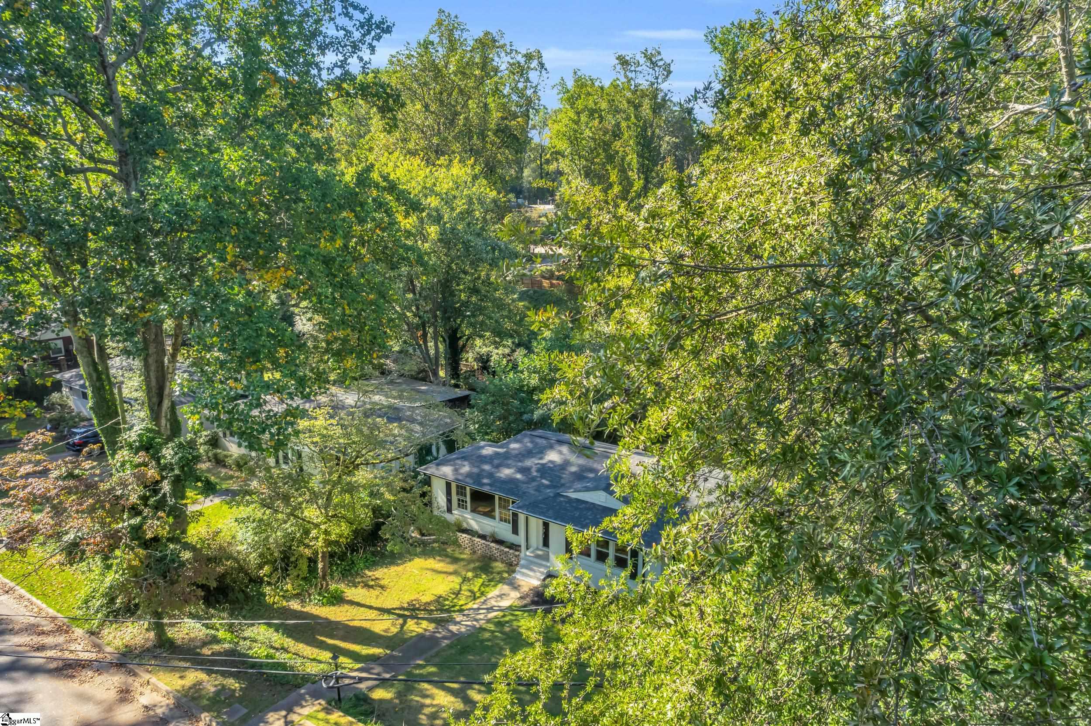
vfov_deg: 57.2
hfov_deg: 78.6
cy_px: 363
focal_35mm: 22
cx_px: 546
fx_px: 666
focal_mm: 8.38
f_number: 2.8
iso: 100
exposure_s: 1/40
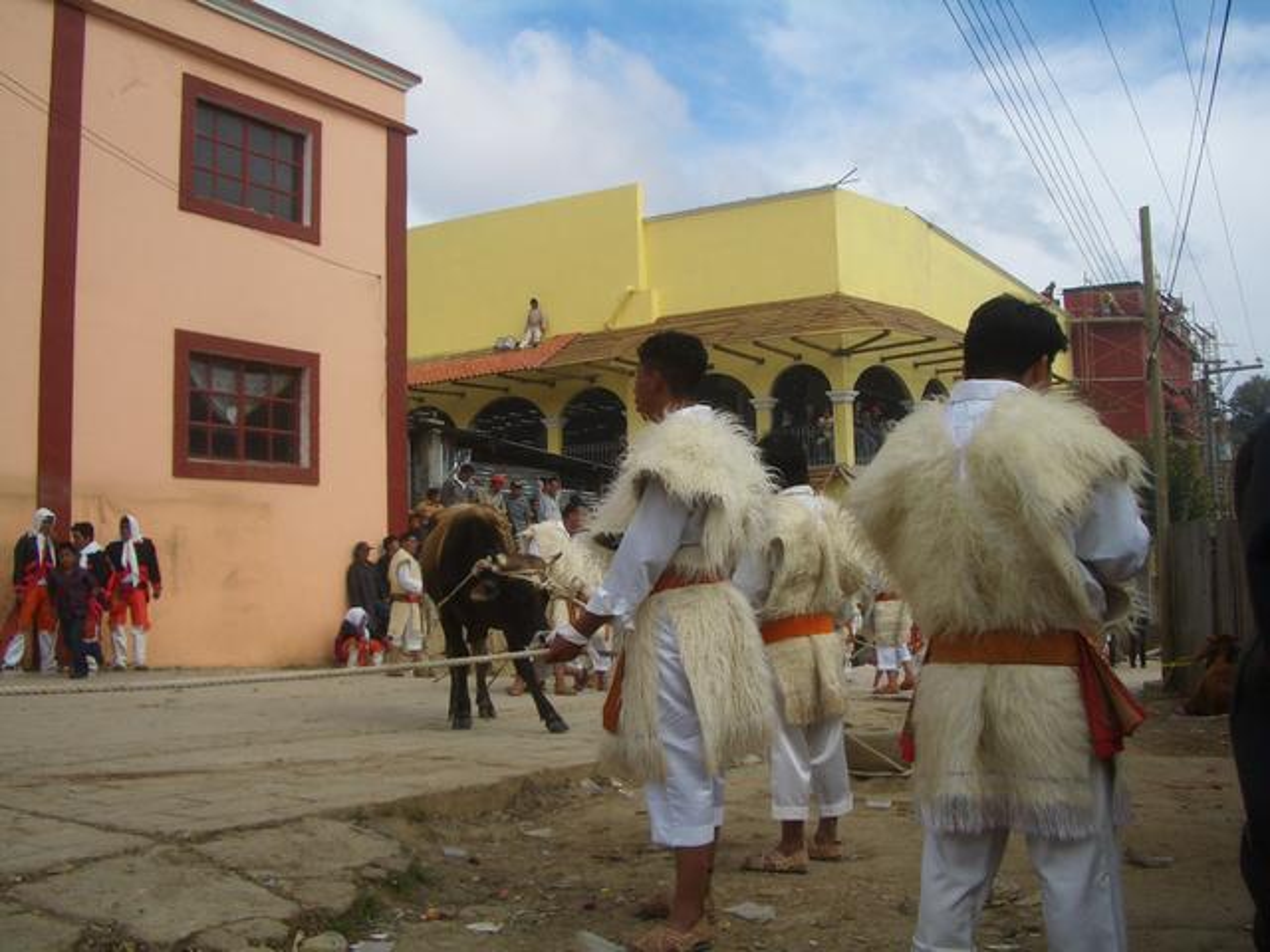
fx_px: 1284
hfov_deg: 52.6
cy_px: 476
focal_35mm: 35
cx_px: 635
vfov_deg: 40.7
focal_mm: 5.8
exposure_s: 1/640
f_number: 4.3
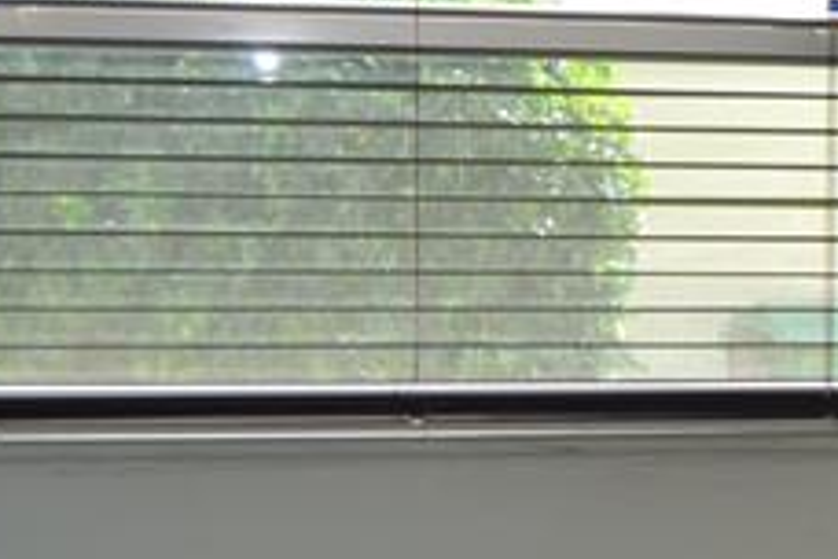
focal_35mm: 128
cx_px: 1360
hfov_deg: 14.6
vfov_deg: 10.7
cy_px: 408
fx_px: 2985
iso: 400
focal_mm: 19
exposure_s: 1/60
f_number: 4
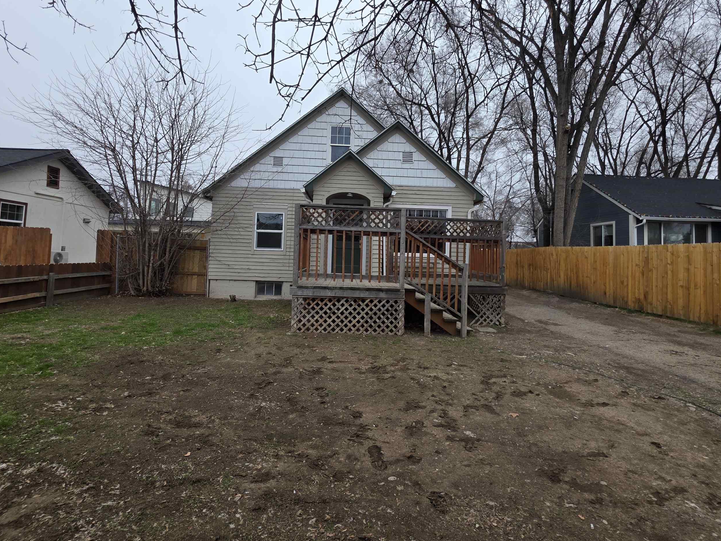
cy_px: 240
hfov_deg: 94.5
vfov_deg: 77.8
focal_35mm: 16
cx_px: 363
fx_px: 333
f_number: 1.9
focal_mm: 2.2
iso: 40
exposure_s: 1/247
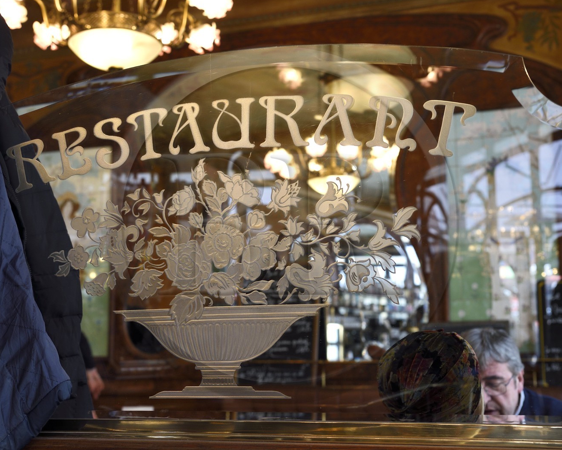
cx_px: 279
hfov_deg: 34.2
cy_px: 225
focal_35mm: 55
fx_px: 915
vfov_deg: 27.6
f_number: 5.6
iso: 800
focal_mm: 48
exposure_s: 1/60
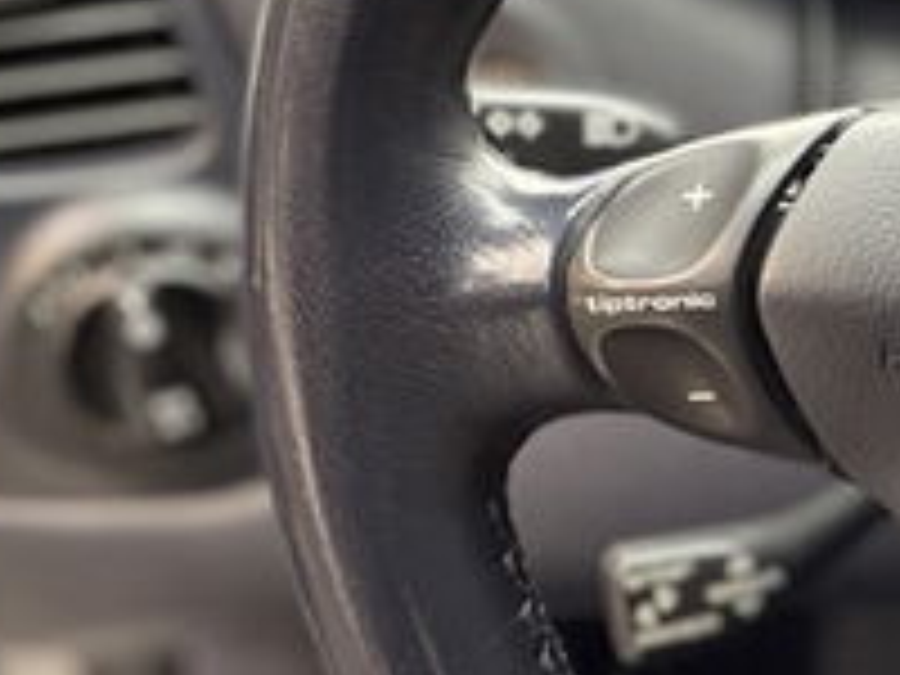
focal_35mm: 100
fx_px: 2600
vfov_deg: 14.8
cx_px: 1372
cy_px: 364
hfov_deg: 17.5
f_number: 1.6
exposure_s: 1/25
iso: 640
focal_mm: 4.2
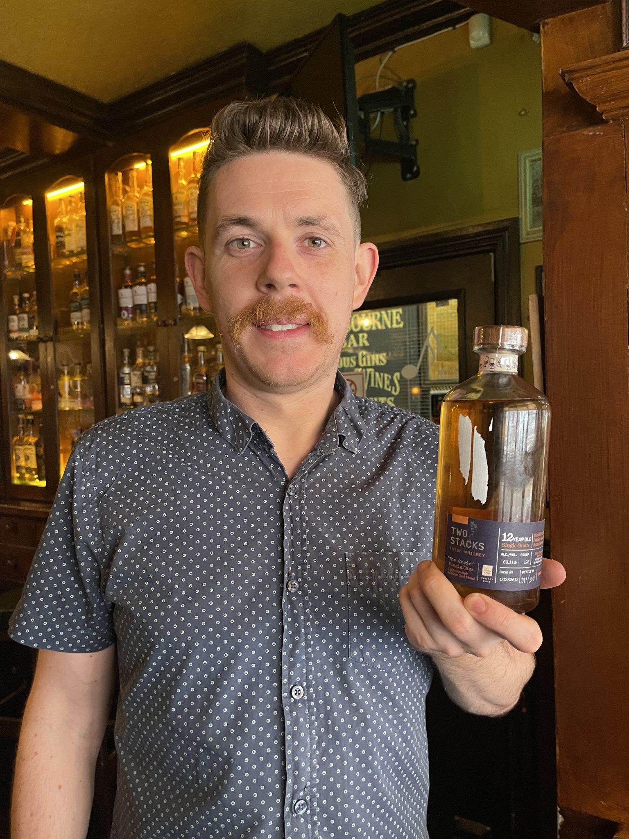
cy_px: 420
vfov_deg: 67.3
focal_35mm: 26
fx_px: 630
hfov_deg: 53.1
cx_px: 314
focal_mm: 5.1
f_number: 1.6
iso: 320
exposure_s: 1/50
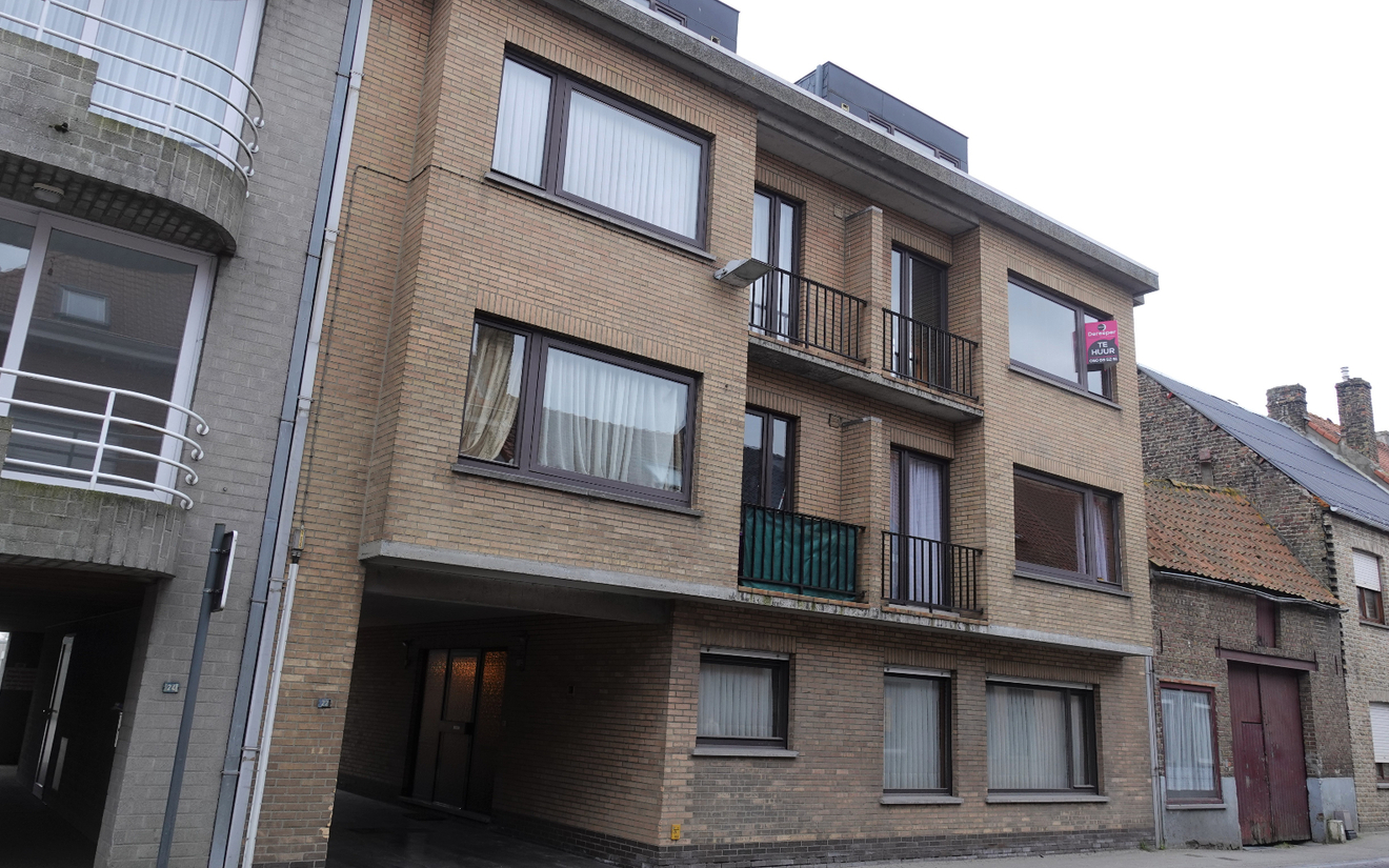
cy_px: 409
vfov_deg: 49.3
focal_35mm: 25
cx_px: 701
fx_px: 946
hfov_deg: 72.5
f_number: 2.8
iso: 125
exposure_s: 1/40
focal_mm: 8.8
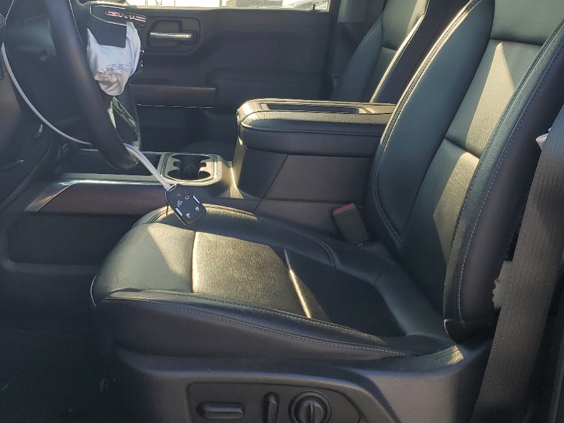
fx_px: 733
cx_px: 208
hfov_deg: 41.7
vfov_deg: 31.8
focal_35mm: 45
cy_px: 124
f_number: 1.5
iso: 50
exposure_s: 1/556
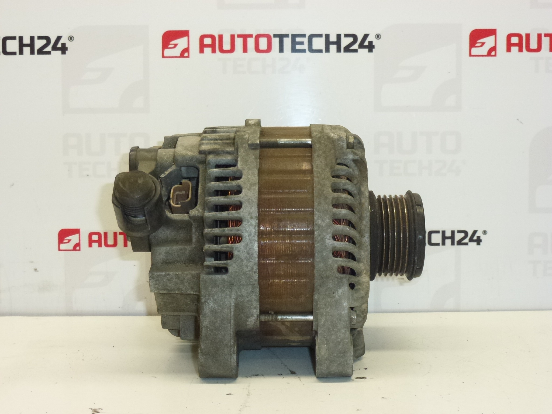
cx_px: 276
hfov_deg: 38.9
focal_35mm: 49
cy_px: 207
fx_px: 781
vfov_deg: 29.7
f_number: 4.1
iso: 400
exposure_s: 1/125
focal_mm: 8.7
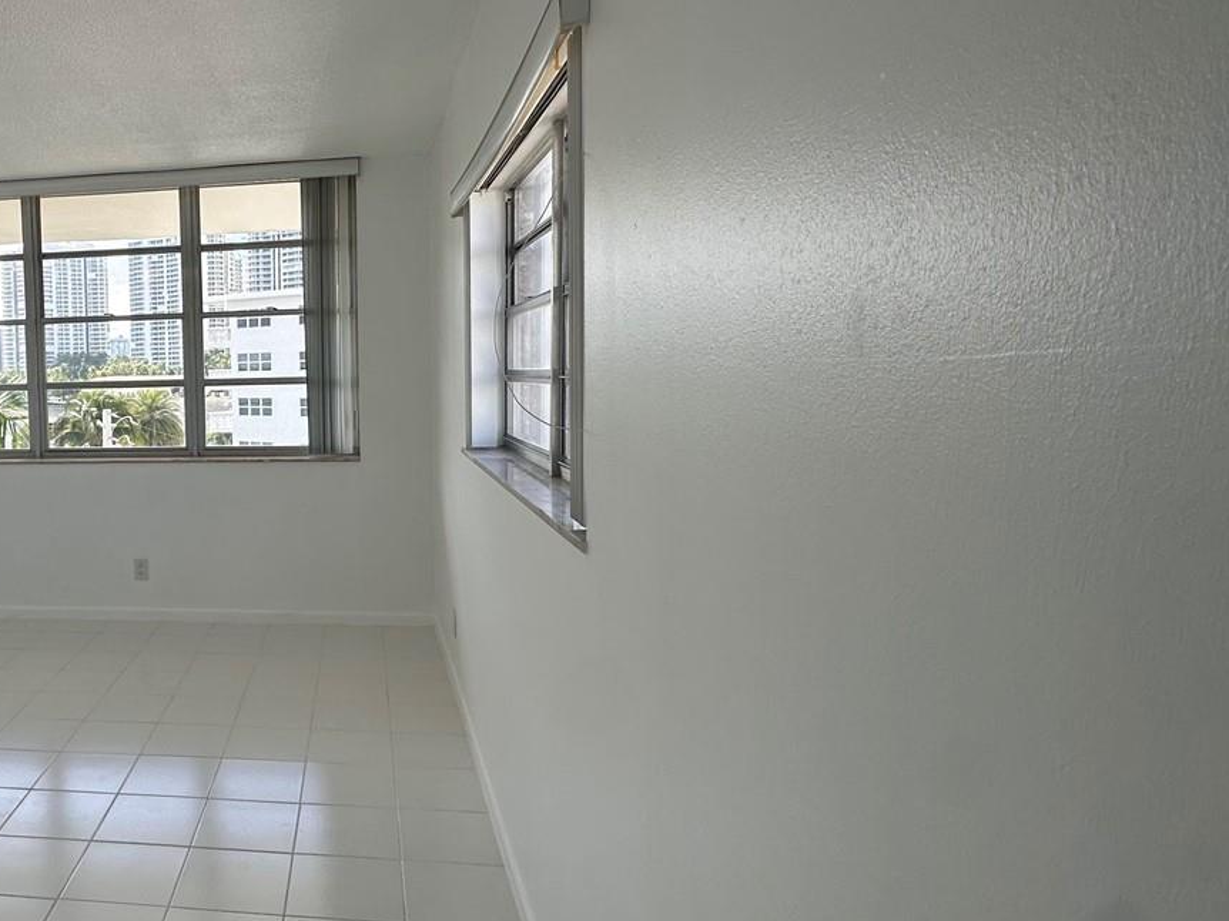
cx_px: 207
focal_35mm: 26
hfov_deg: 60.6
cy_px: 422
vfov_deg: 53.0
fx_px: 923
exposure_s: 1/584
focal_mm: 2.22
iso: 40
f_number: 2.2
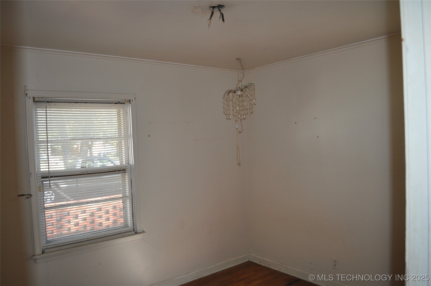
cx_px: 216
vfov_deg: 47.8
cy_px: 143
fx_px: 323
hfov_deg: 67.5
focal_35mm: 27
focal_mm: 18
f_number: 3.5
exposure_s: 1/160
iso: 400
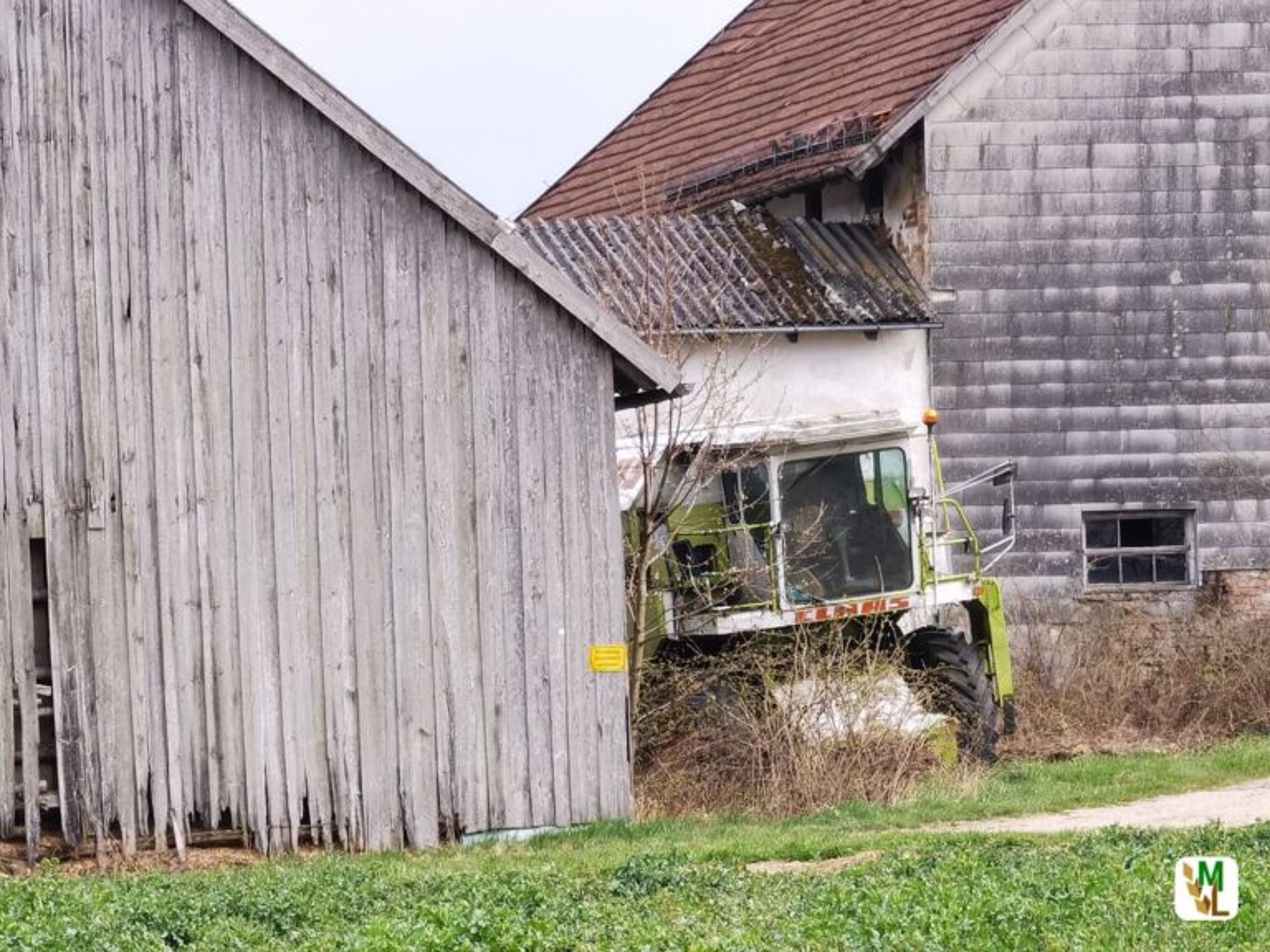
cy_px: 476
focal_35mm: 253
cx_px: 635
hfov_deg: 7.8
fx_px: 9282
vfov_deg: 5.9
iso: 50
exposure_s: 1/191
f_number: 3.4
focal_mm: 14.46
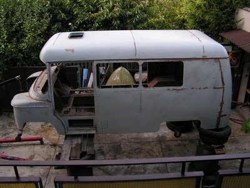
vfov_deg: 39.7
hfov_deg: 51.4
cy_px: 94
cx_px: 125
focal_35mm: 36
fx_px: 260
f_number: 3.2
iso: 64
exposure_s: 1/250
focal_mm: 6
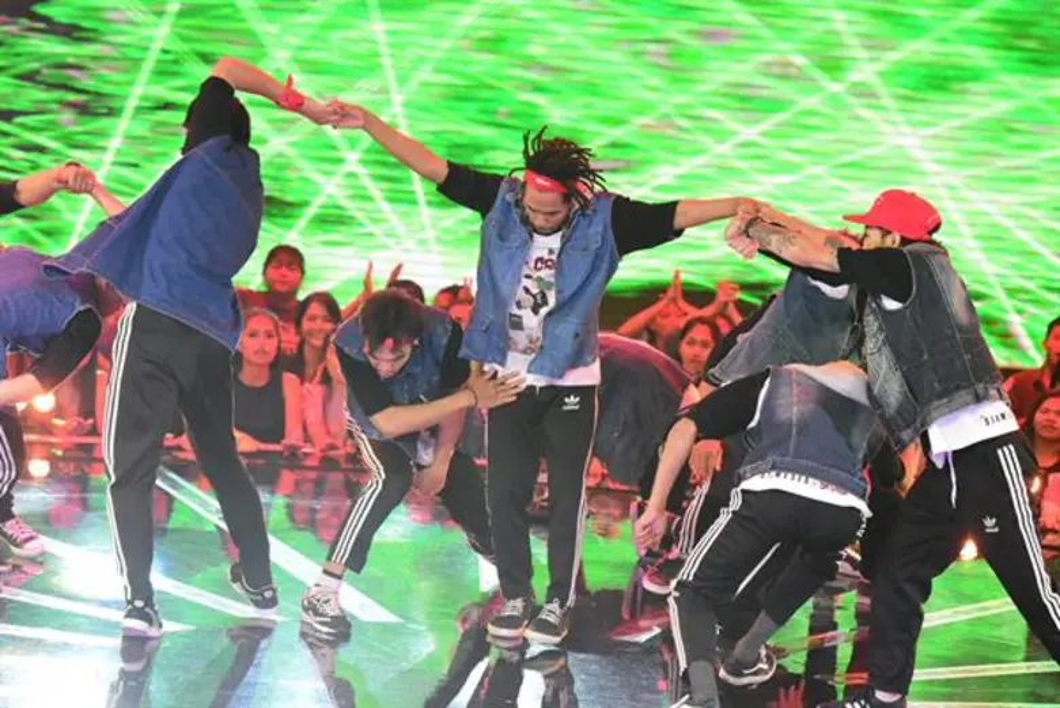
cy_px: 354
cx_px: 530
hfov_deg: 13.4
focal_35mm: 153
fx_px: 4507
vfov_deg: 9.0
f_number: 3.5
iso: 6400
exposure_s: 1/800
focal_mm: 102
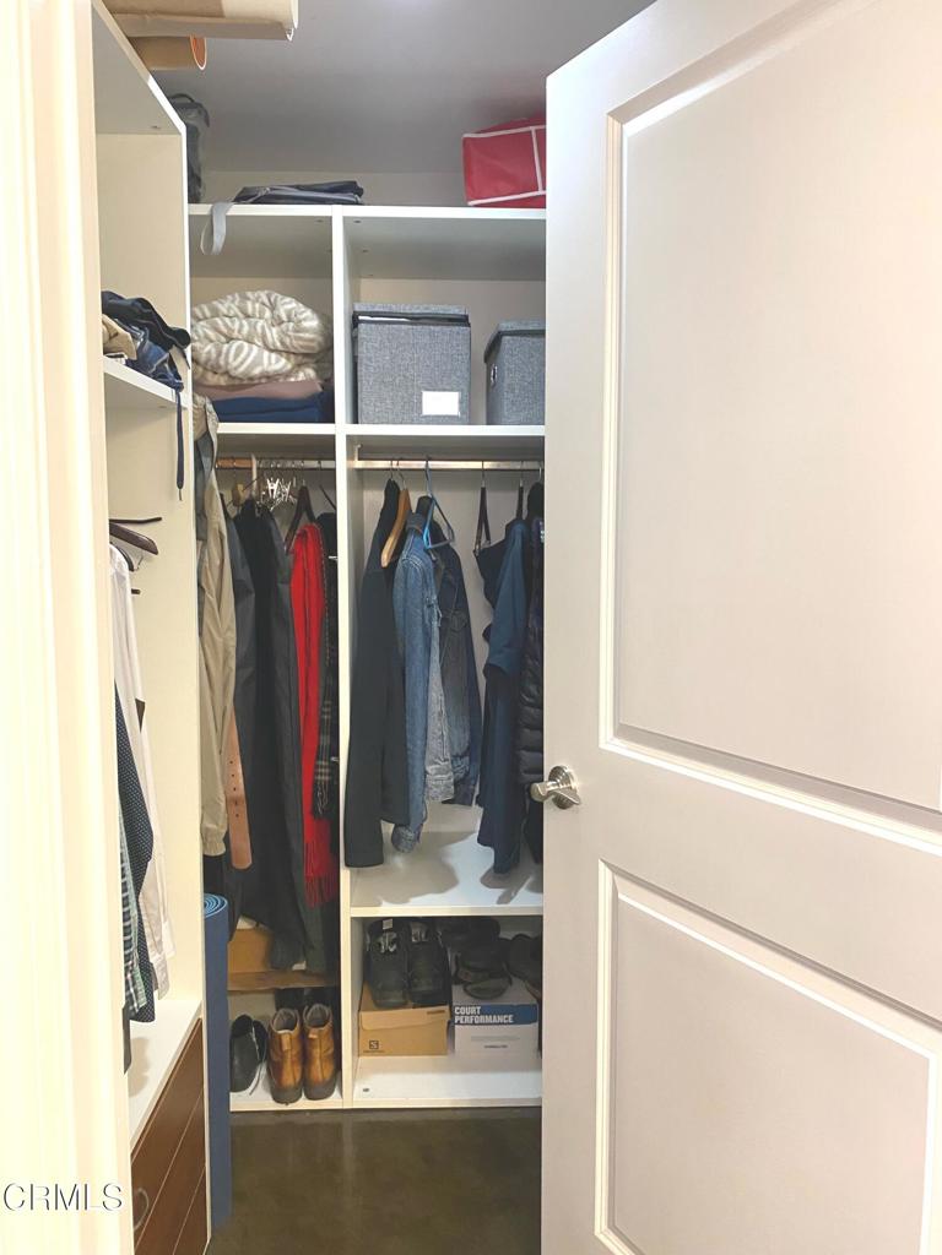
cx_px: 471
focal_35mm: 26
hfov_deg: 53.1
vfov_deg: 67.3
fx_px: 943
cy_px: 628
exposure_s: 1/60
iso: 320
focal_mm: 4.25
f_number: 1.8
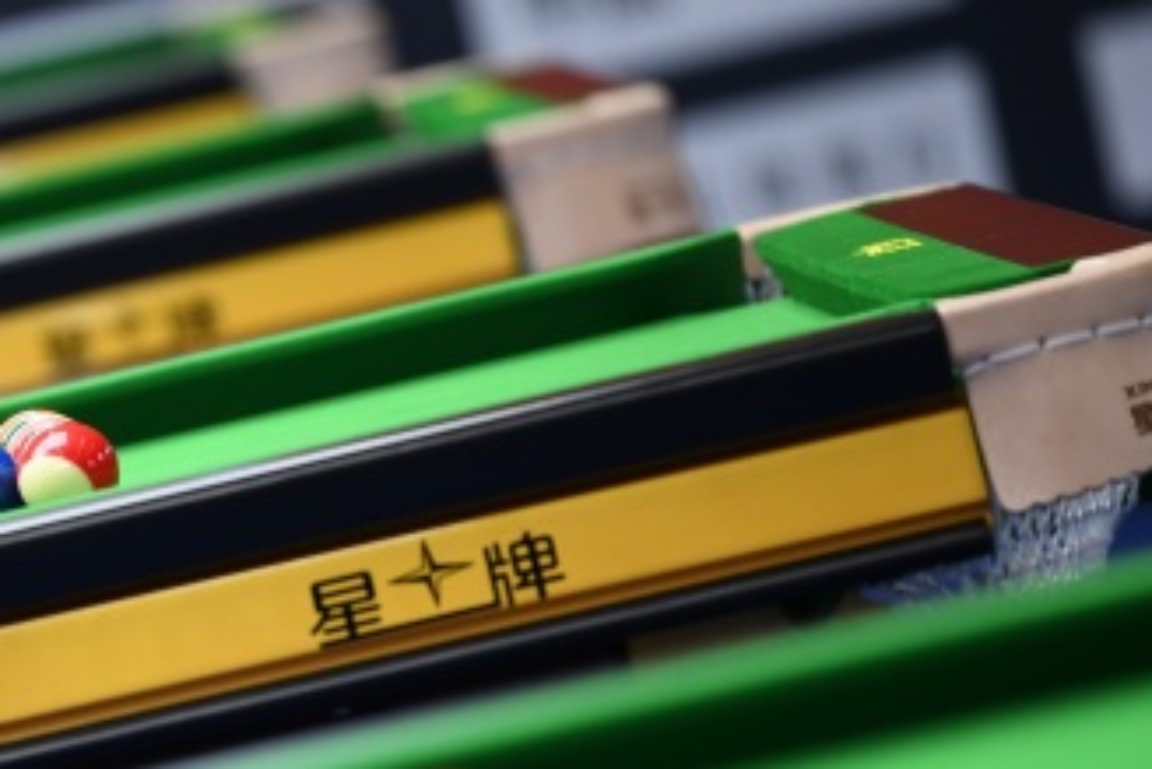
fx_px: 19528
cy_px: 616
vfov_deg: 2.3
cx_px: -21
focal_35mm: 610
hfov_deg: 3.4
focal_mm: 200
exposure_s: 1/250
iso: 640
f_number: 2.8
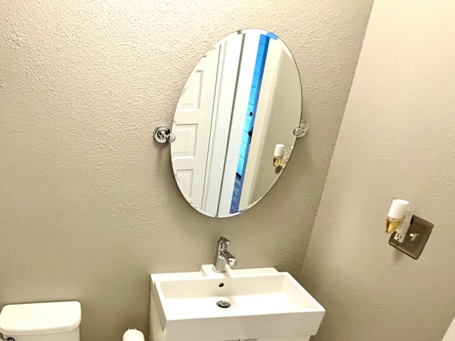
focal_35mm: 27
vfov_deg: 48.2
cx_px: 121
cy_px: 277
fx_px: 355
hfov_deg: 62.1
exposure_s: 1/60
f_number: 2.2
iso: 640
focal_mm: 2.22
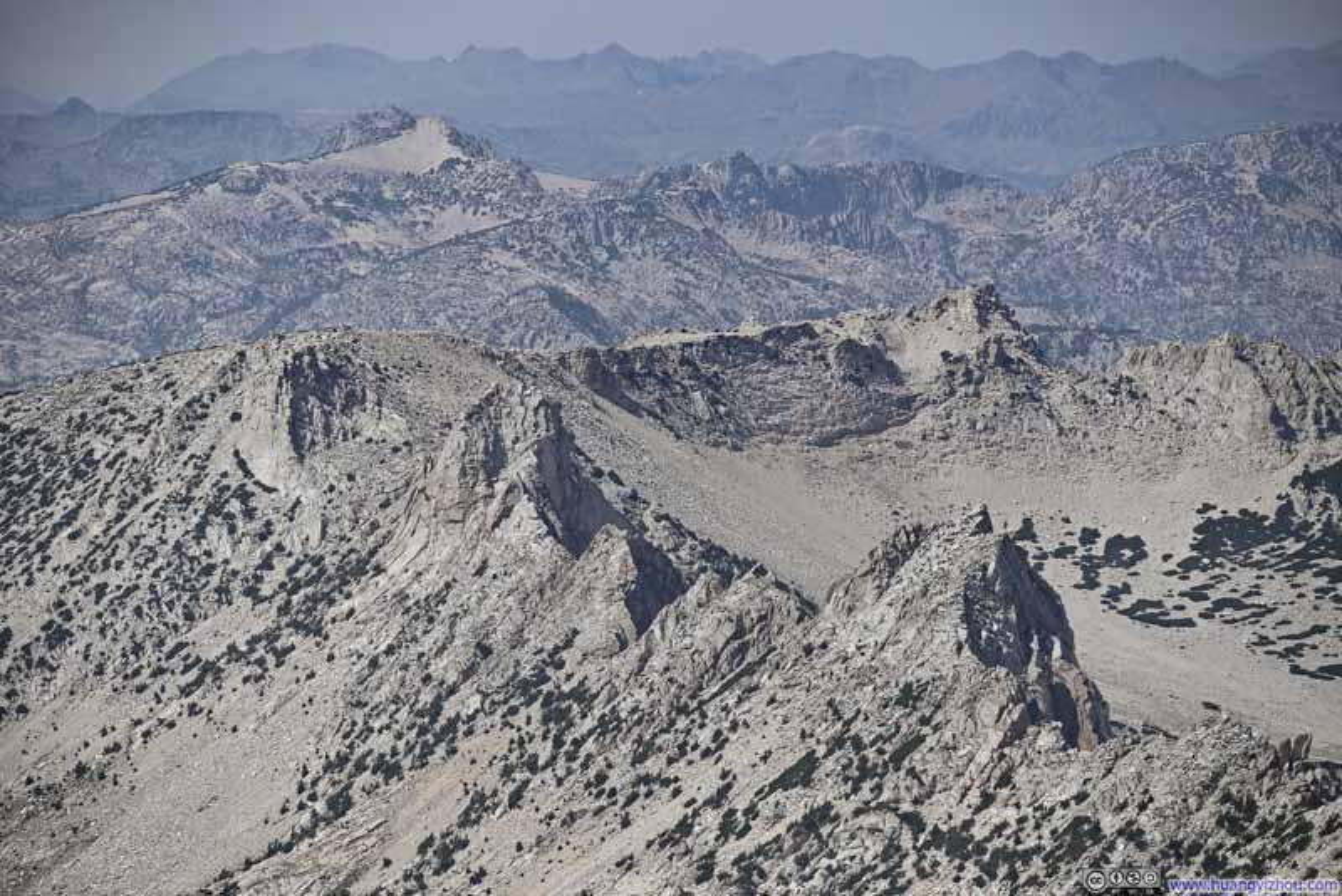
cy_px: 448
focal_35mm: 150
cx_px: 671
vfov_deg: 9.2
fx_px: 5593
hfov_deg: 13.7
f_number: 5
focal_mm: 150
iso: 100
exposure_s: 1/2500
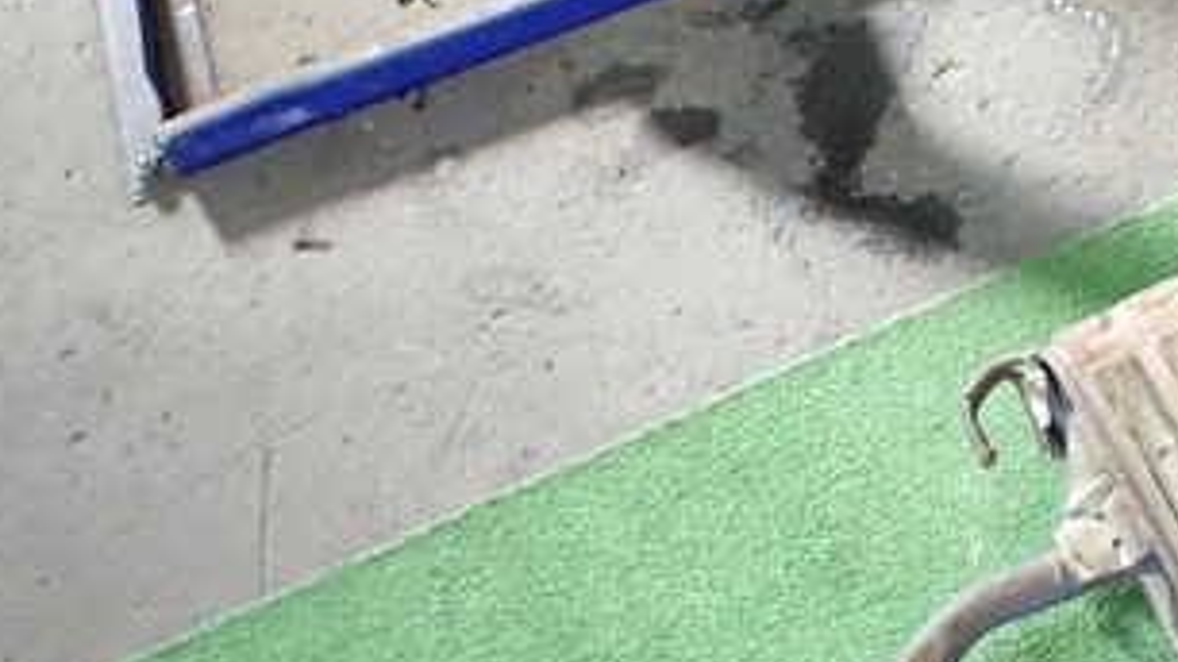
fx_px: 1999
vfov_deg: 18.7
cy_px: 508
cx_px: 820
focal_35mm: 64
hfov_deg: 32.5
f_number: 2.3
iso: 800
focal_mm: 5.4
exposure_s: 1/125
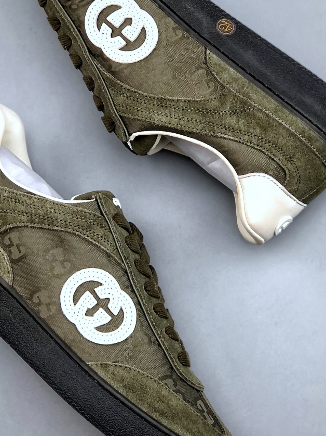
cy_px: 195
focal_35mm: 98
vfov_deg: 20.0
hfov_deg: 15.1
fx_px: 1231
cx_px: 106
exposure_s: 1/50
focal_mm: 6.6
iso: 32
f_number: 2.8
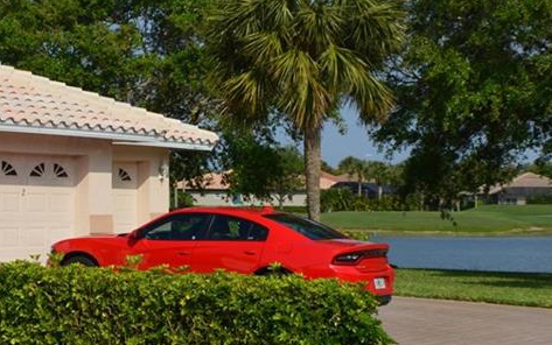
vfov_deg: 11.0
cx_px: 5
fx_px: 1791
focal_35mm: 119
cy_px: 142
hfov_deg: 17.1
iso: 280
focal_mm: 36
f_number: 11
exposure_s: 1/500
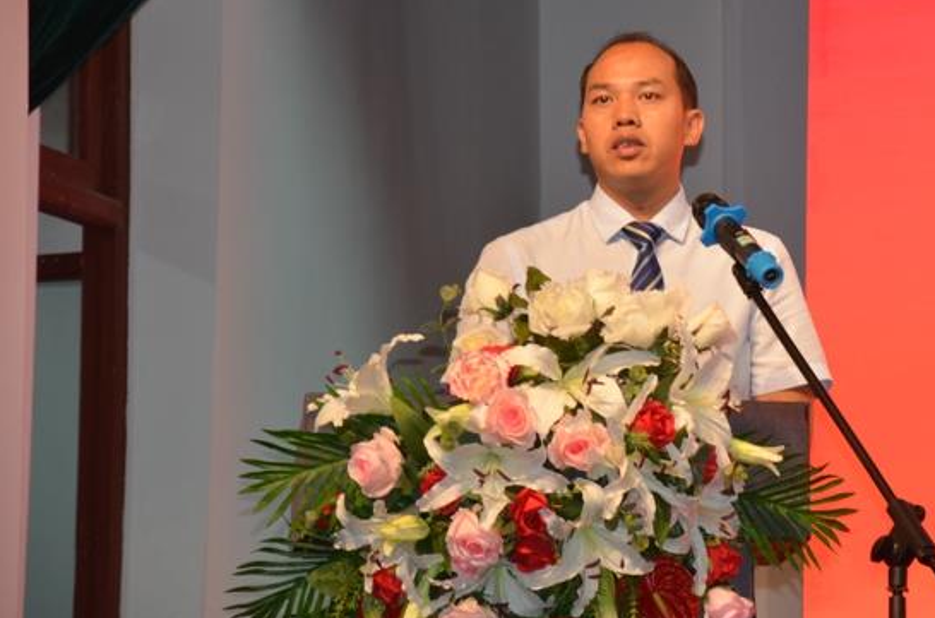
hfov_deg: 8.9
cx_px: 675
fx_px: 5977
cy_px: 201
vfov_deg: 5.9
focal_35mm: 231
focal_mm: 105
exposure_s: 1/60
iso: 720
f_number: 5.6
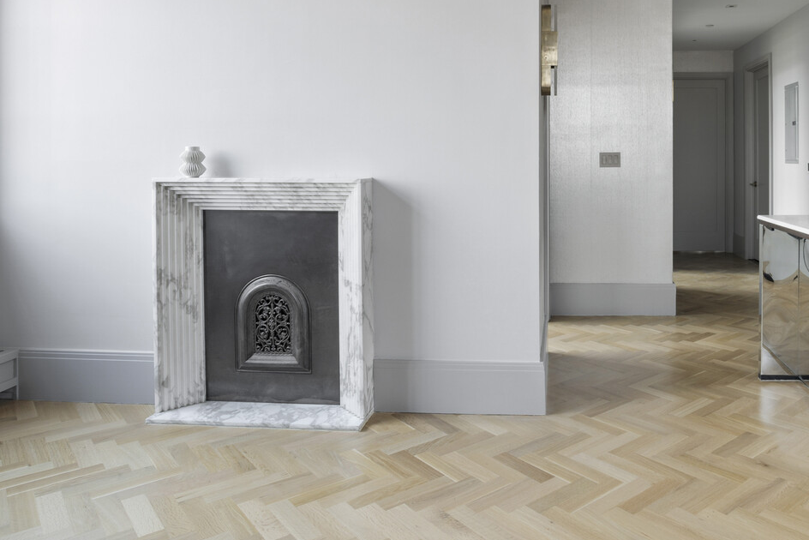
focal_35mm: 27
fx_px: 607
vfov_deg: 46.8
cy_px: 159
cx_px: 547
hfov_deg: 65.4
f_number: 8
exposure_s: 1/1.25
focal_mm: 17
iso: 100
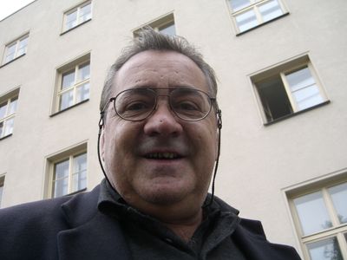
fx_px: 381
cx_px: 174
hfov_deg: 49.0
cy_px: 130
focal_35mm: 38
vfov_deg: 37.7
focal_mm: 7.9
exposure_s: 1/160
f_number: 2.8
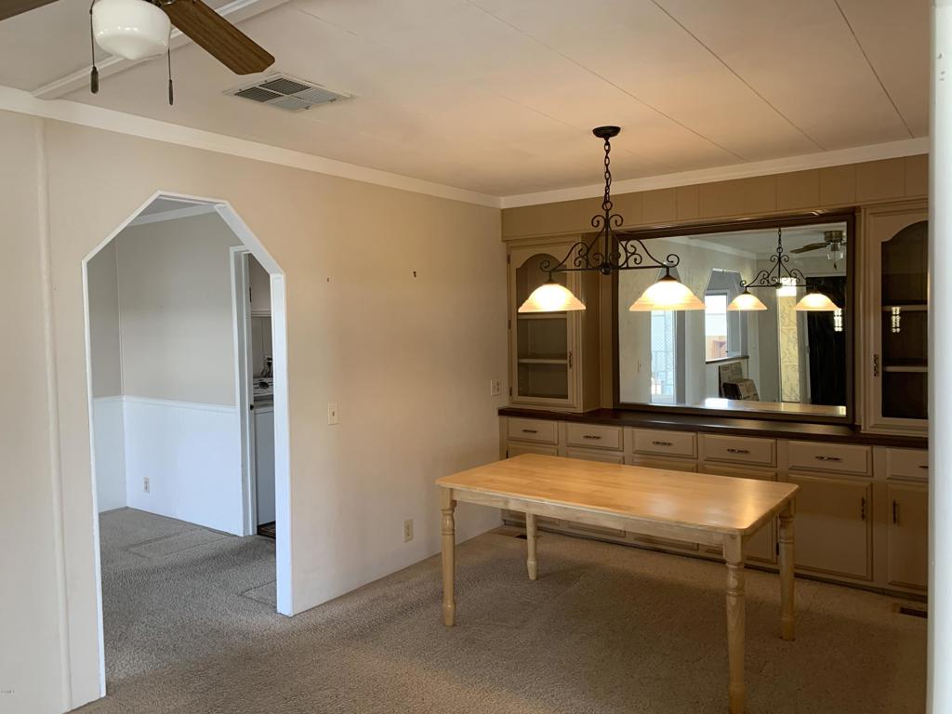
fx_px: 715
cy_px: 357
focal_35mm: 26
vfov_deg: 53.1
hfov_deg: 67.3
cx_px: 476
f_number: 1.8
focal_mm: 4.25
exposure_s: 1/60
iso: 160
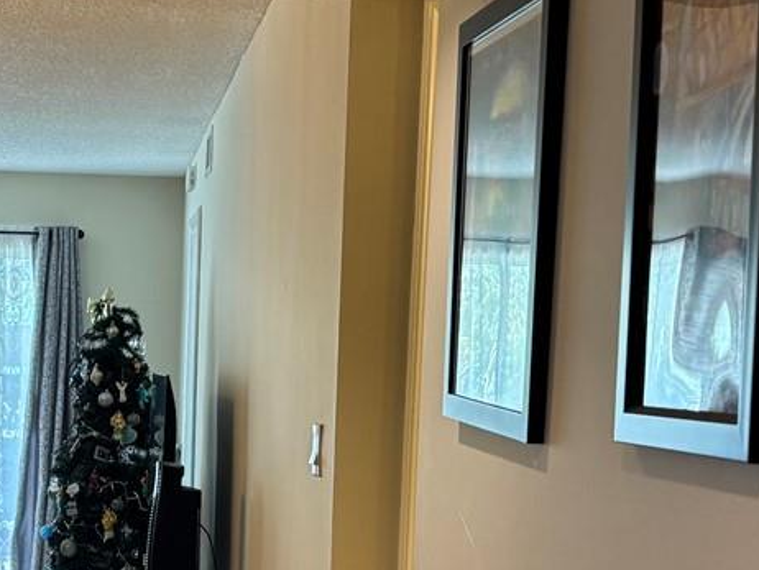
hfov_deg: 21.5
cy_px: 508
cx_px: 148
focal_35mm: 90
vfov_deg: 16.2
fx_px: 1974
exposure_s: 1/60
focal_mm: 5.96
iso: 160
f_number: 1.6
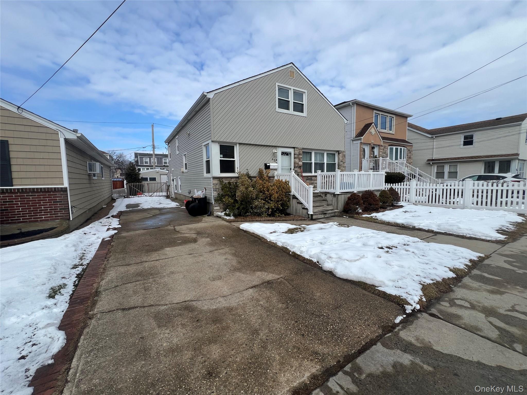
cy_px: 198
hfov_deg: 106.2
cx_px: 264
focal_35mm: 13
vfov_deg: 89.9
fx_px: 198
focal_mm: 1.57
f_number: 1.8
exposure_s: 1/1468
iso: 32
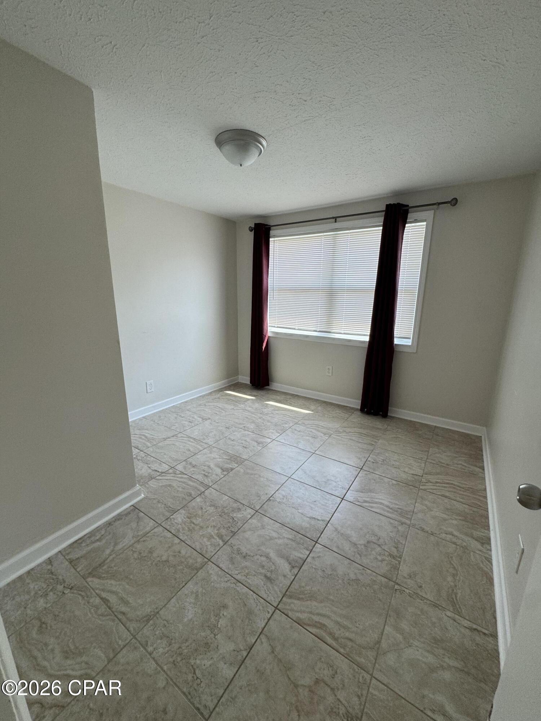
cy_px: 360
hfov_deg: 85.7
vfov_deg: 102.1
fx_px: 292
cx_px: 270
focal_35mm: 14
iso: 100
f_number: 2.2
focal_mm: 2.22
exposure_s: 1/120
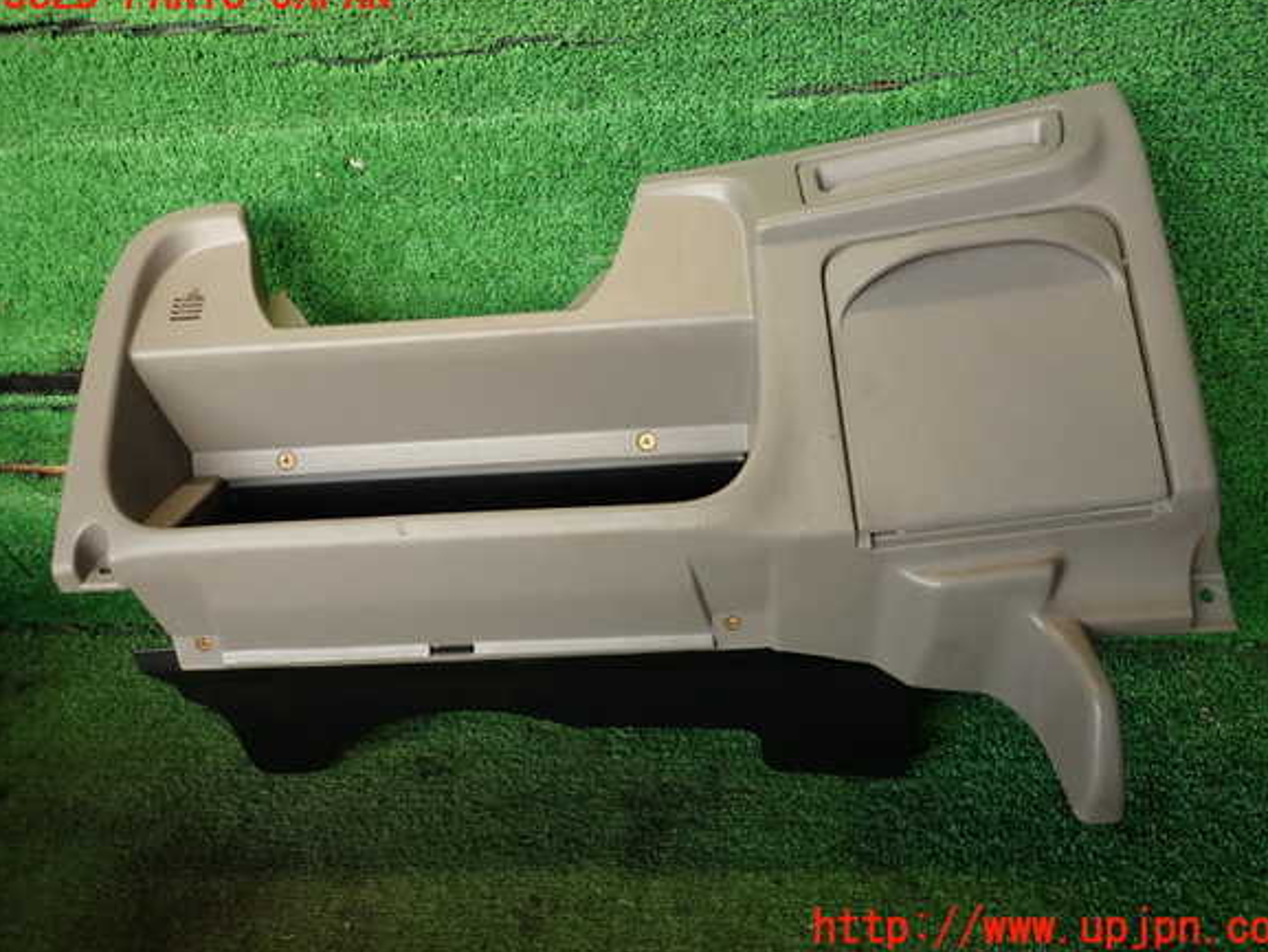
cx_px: 650
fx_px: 953
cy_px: 462
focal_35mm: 26
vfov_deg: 53.1
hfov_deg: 67.3
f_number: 2
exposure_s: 1/60
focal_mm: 4.5
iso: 100
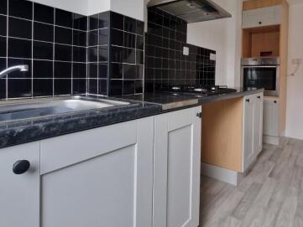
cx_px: 191
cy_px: 77
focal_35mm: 21
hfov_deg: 77.4
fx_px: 184
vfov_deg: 62.1
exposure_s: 1/33
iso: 640
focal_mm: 2.2
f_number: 2.2
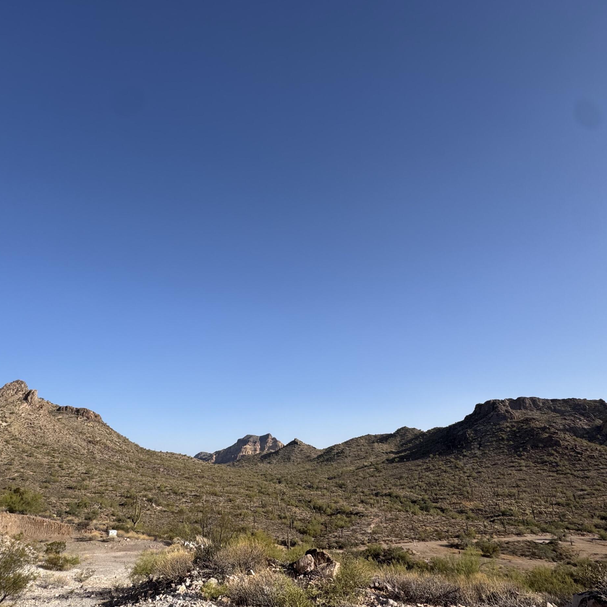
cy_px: 352
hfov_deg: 74.7
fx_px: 397
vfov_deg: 74.3
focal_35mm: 20
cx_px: 283
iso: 50
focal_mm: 2.22
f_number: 2.2
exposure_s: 1/2208
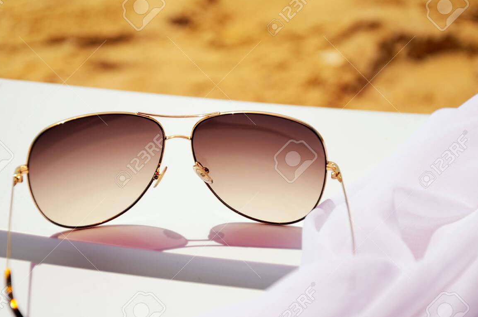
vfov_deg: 10.8
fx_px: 1677
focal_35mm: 127
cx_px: 216
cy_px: 143
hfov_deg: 16.2
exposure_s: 1/1000
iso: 100
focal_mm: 75
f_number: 5.6
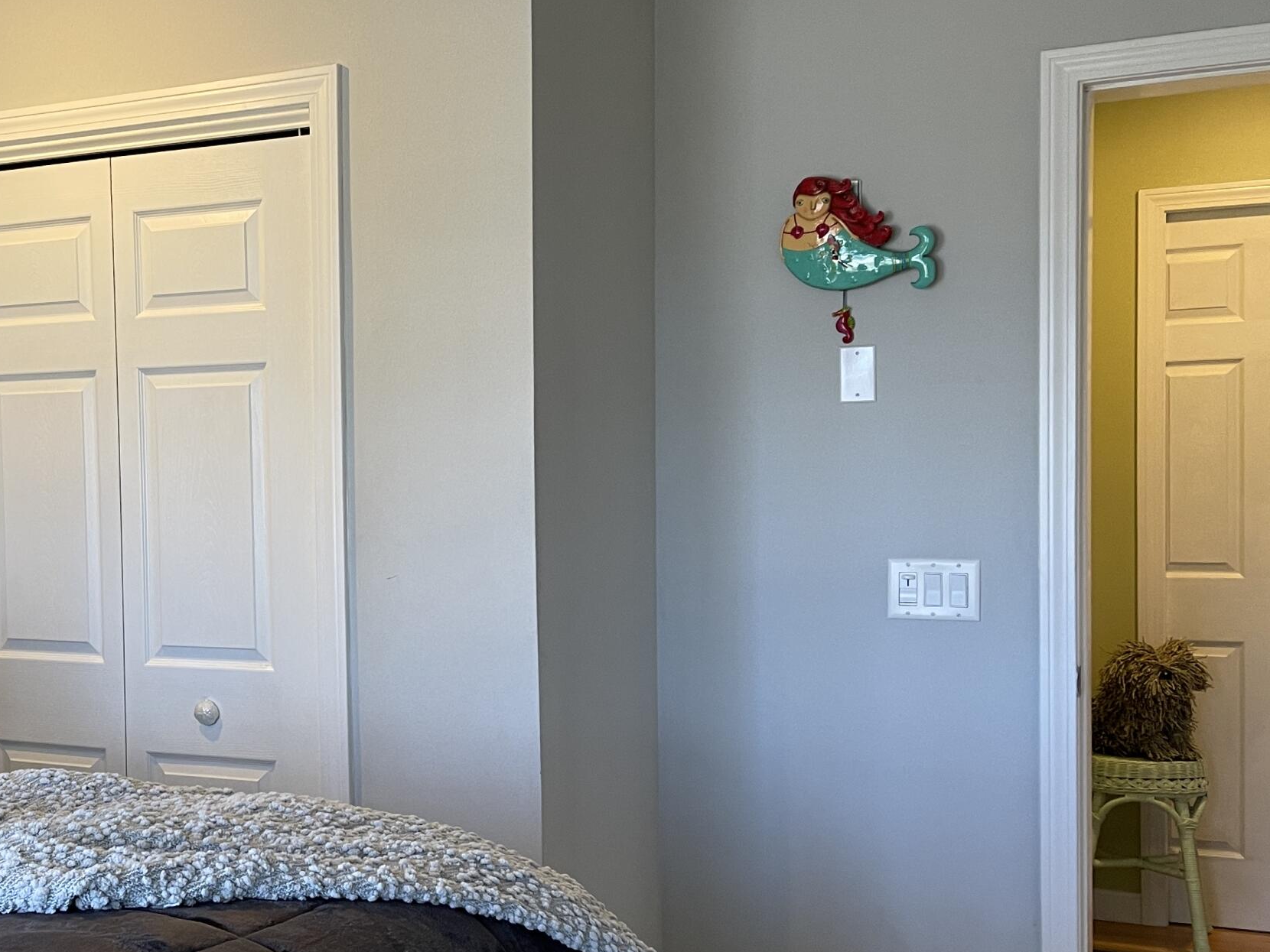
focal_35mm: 47
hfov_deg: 38.6
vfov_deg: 30.9
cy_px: 521
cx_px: 220
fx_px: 1724
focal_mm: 5.1
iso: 100
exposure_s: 1/60
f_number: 1.6
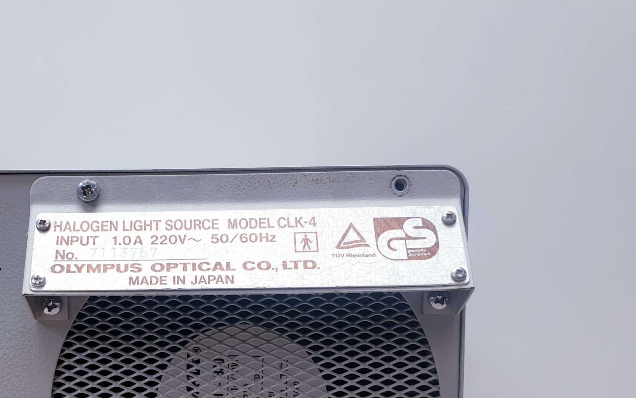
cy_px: 337
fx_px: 711
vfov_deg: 30.3
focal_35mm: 41
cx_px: 202
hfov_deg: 47.3
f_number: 2.4
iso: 50
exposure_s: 1/50
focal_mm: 4.3
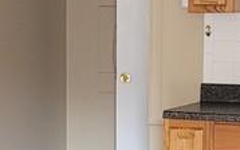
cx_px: 98
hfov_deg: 13.2
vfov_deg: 8.3
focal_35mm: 158
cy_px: 159
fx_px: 1034
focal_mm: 5.4
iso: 200
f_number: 1.8
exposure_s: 1/120
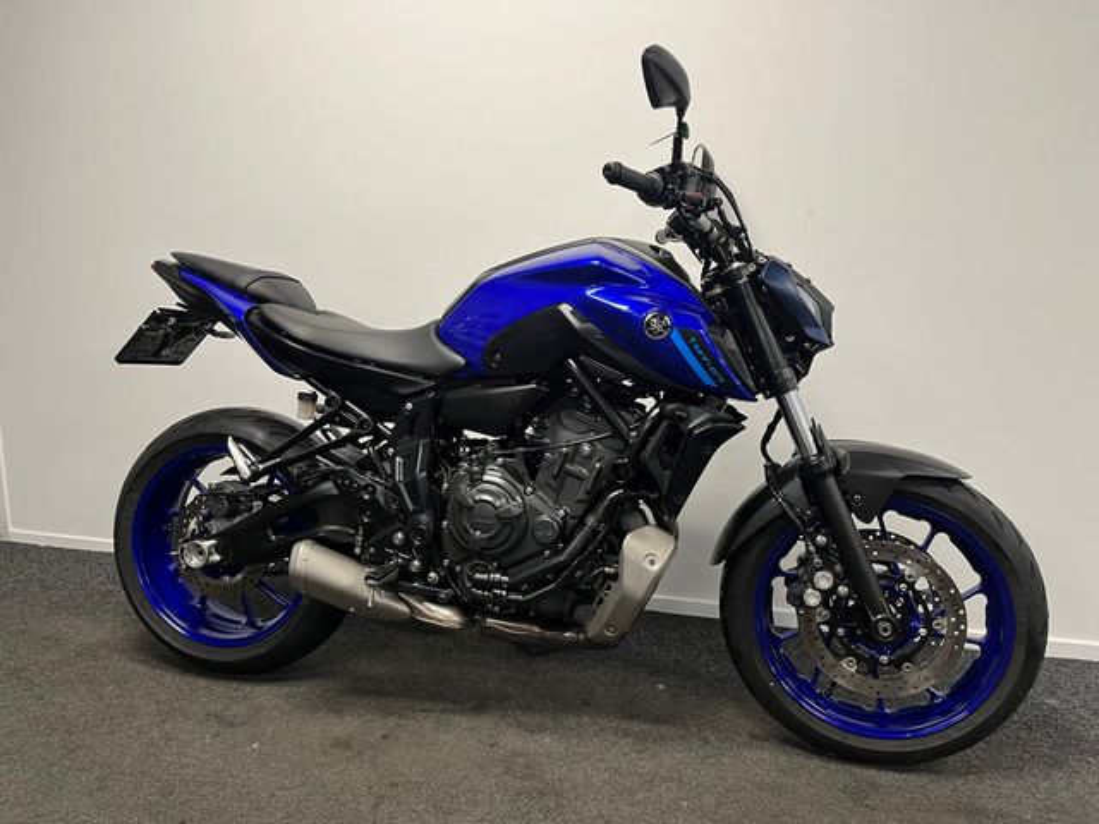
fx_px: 825
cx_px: 550
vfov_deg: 53.1
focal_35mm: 26
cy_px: 412
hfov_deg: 67.3
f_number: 1.6
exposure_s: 1/50
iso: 100
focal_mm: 5.1
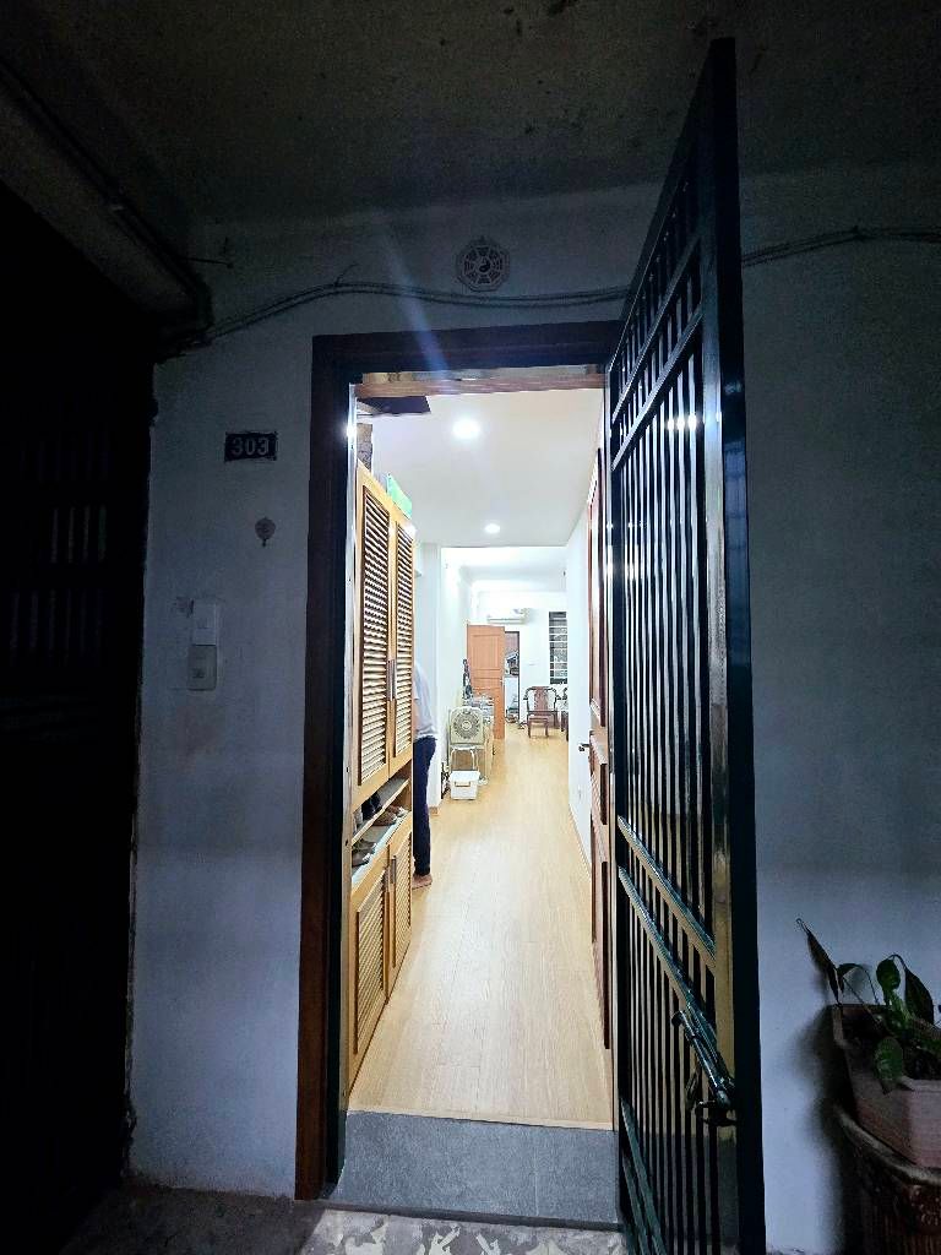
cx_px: 470
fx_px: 471
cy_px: 628
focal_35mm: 13
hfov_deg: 89.9
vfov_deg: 106.2
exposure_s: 1/50
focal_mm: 2.2
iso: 500
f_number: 2.2
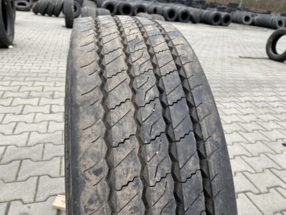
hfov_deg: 67.3
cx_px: 143
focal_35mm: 26
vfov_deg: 53.1
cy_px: 108
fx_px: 215
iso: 40
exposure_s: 1/121
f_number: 1.8
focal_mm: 4.25
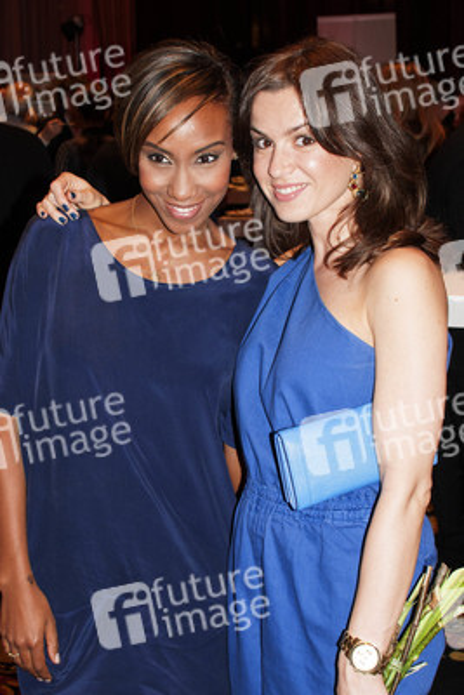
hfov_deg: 25.8
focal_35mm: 52
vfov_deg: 37.8
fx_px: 1014
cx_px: 232
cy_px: 348
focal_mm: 35
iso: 800
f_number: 5.6
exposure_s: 1/60
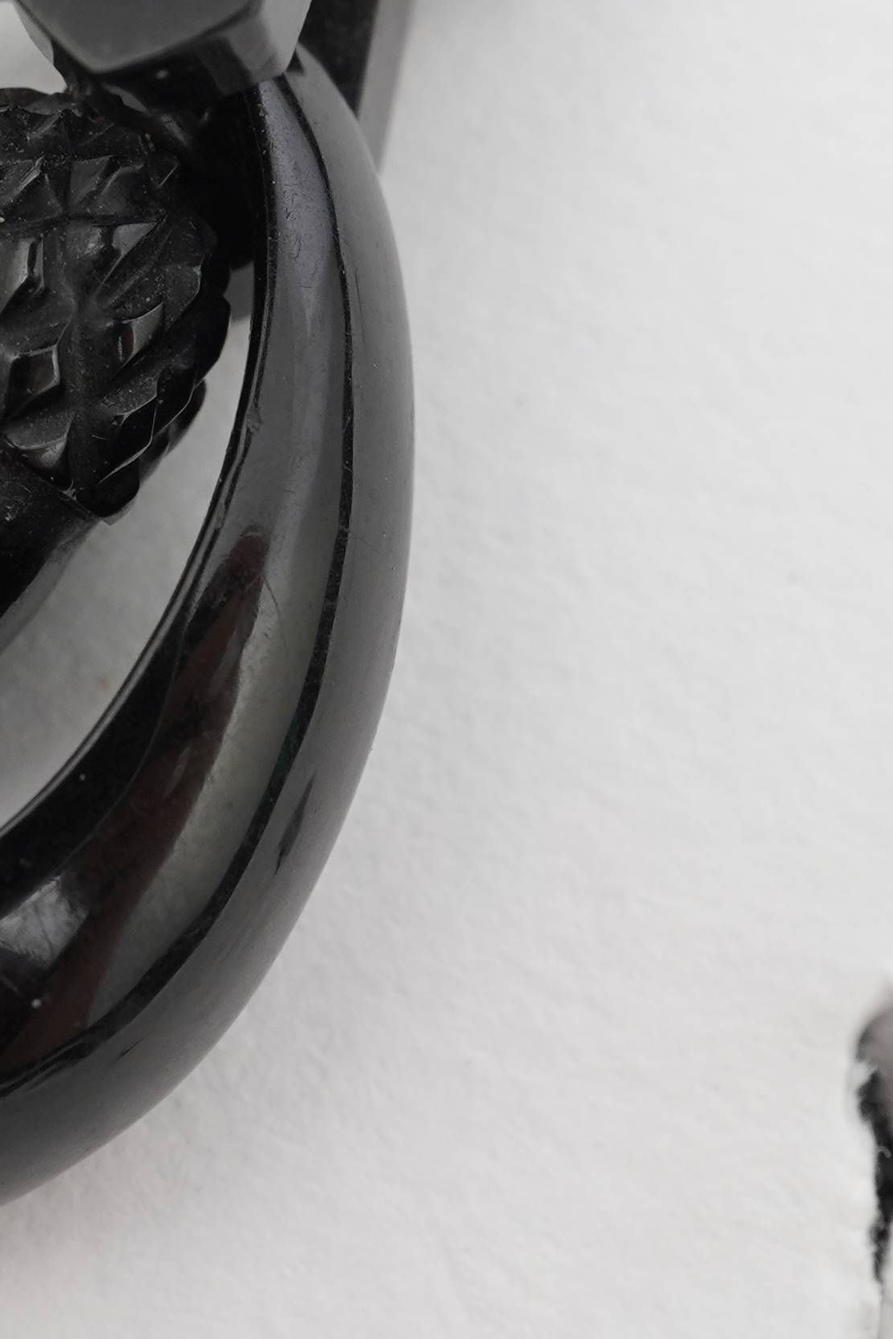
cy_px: 293
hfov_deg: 12.8
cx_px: 39
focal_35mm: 106
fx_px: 3944
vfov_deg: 19.1
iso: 800
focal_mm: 30
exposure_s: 1/125
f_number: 18
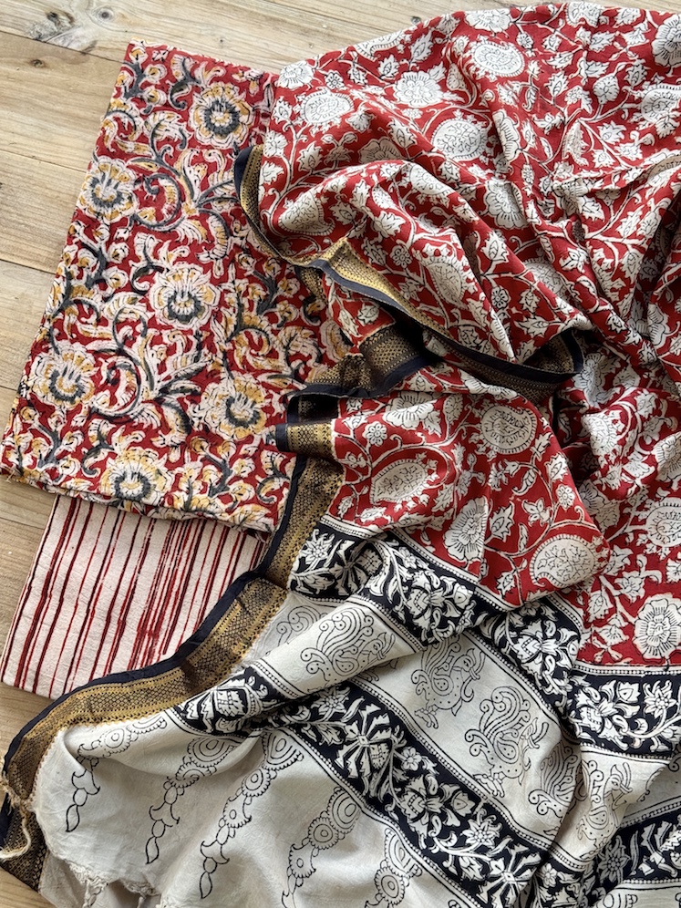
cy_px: 454
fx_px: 1259
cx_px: 340
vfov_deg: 39.7
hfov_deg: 30.3
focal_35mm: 48
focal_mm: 6.76
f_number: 1.78
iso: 64
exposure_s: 1/289
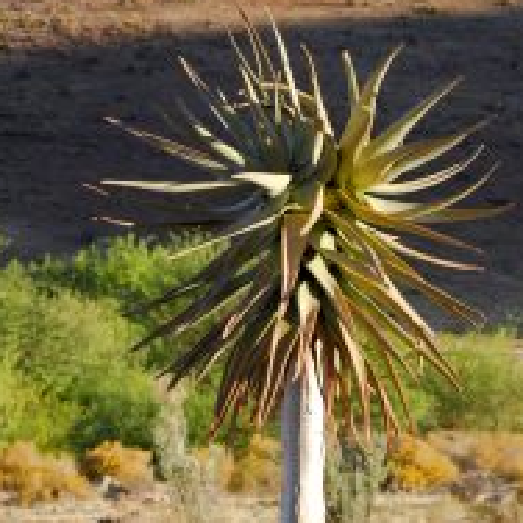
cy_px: 533
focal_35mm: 241
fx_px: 4120
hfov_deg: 7.3
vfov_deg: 7.2
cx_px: 307
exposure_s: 1/640
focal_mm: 80
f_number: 10
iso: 400
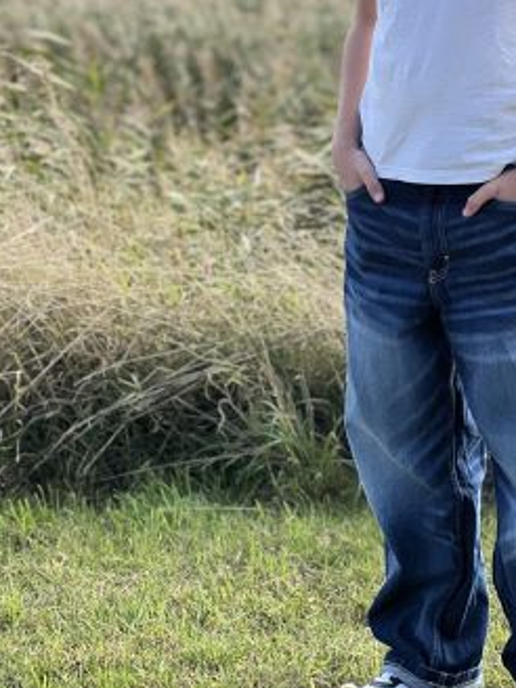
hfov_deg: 10.5
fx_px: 2802
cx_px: 401
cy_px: 174
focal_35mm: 141
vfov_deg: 13.9
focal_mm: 9
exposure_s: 1/283
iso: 25
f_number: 2.8
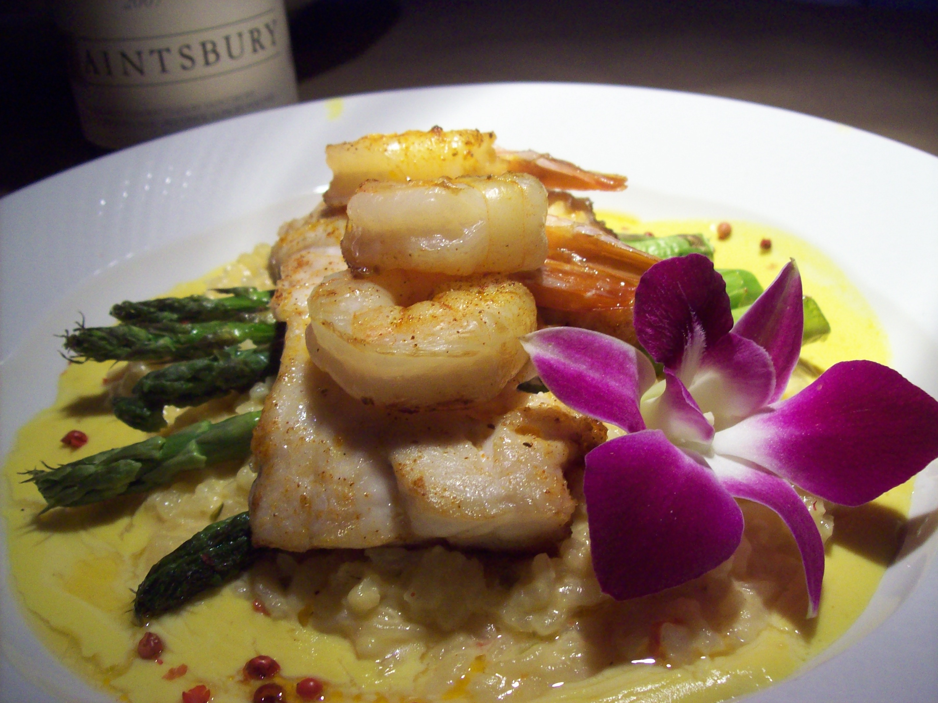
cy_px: 352
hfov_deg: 51.4
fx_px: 975
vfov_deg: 39.6
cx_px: 469
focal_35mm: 36
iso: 200
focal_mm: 6
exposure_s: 1/8
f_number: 2.7
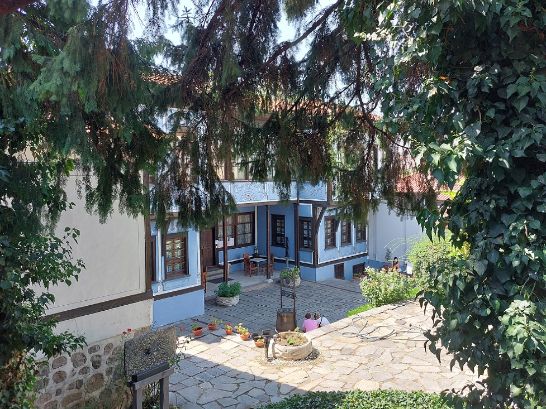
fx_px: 426
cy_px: 193
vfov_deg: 51.3
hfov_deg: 65.3
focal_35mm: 27
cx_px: 288
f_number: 1.8
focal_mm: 5.23
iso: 25
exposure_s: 1/143
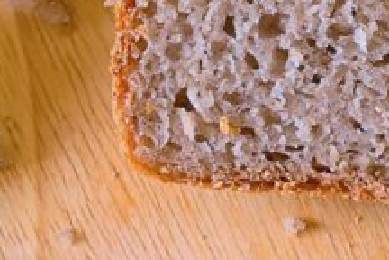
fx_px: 1534
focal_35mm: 142
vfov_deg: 9.2
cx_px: 283
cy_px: -205
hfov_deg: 14.4
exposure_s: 1/80
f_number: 2.5
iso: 500
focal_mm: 11
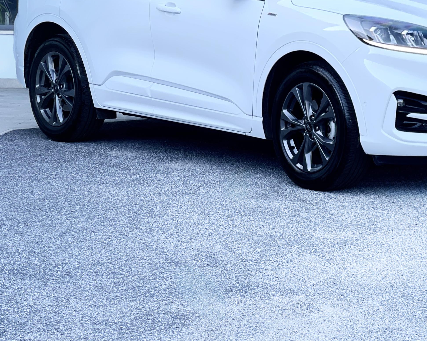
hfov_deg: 14.7
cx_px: 327
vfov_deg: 11.8
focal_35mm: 130
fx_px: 1643
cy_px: 81
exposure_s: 1/121
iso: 20
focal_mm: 7.5
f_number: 2.2
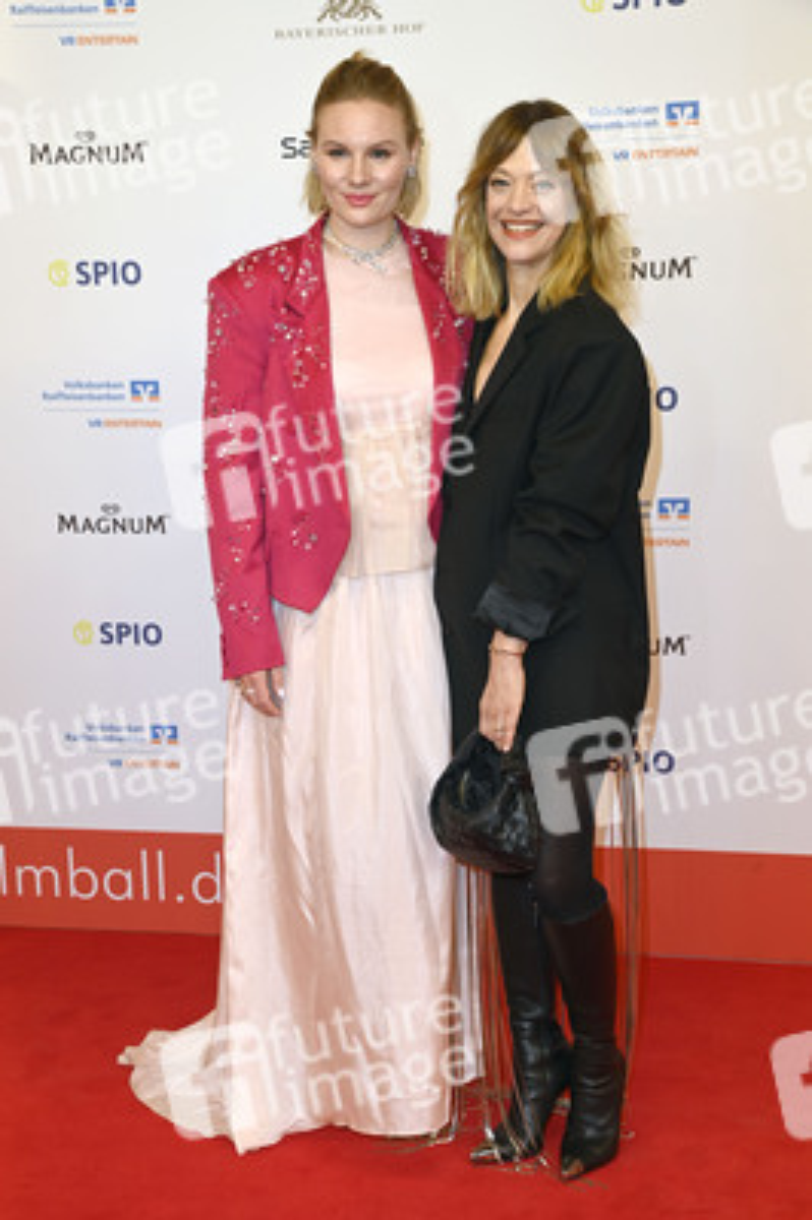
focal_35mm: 50
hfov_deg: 26.9
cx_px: 406
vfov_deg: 39.6
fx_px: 1694
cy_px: 610
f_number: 7.1
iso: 640
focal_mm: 50
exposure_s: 1/200
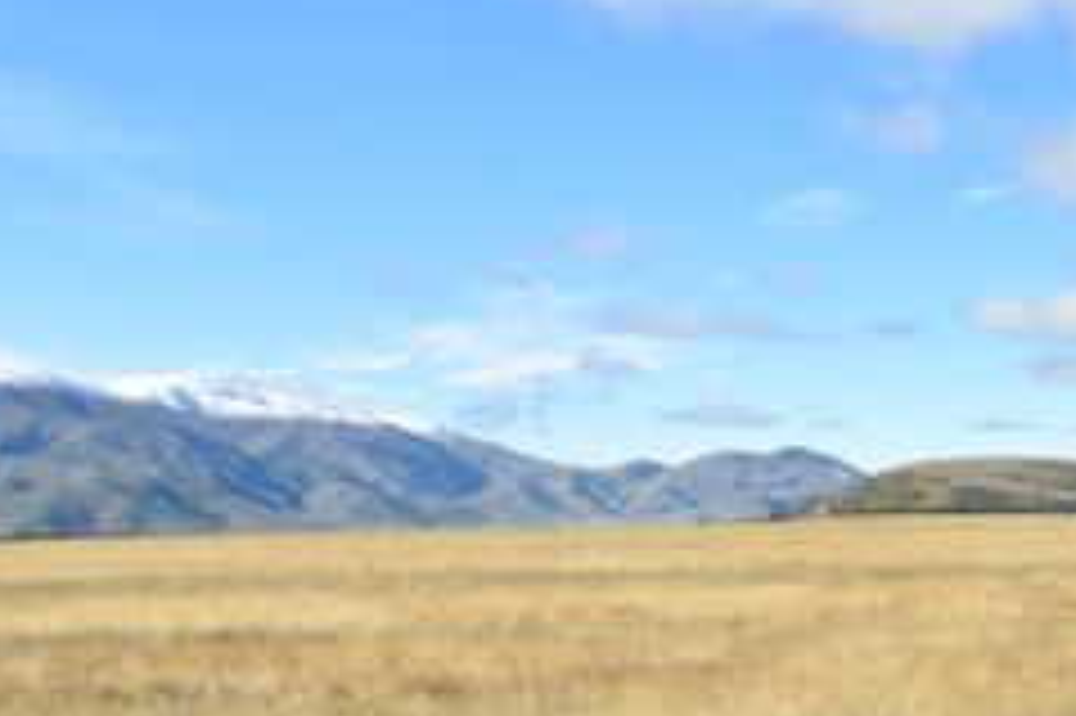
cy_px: 642
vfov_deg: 22.4
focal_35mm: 59
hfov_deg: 32.3
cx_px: 963
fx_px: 1762
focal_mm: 20
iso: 200
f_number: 10
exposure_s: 1/400
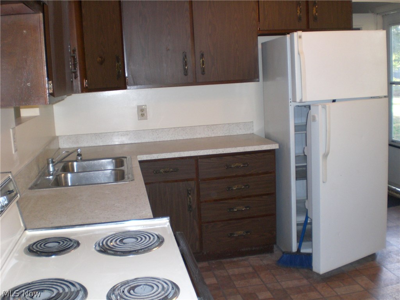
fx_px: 439
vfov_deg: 37.7
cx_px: 200
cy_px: 150
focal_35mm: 38
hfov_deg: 49.0
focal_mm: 6.3
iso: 200
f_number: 3.1
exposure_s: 1/60
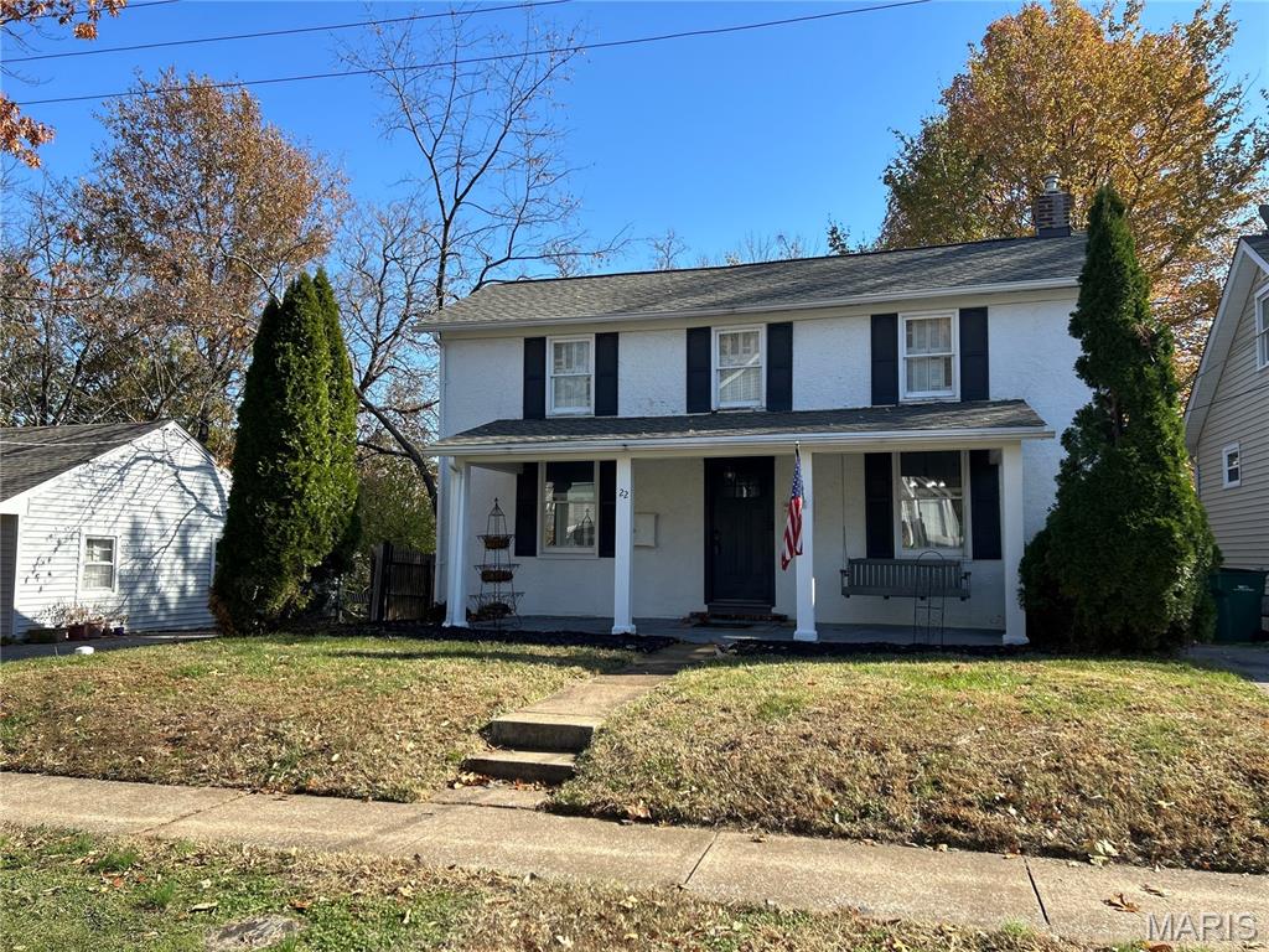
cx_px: 634
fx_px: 953
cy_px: 476
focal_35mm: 26
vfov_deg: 53.1
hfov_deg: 67.3
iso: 50
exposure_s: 1/1972
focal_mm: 5.7
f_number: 1.5
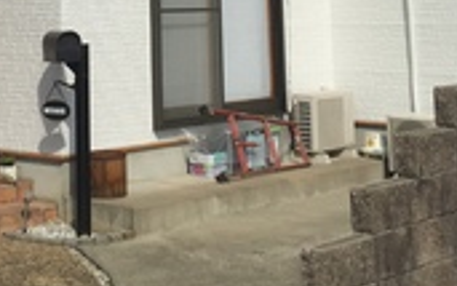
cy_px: -164
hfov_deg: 22.9
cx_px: 126
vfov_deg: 13.5
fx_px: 1121
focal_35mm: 90
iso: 32
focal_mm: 4.15
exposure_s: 1/5650
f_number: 2.2
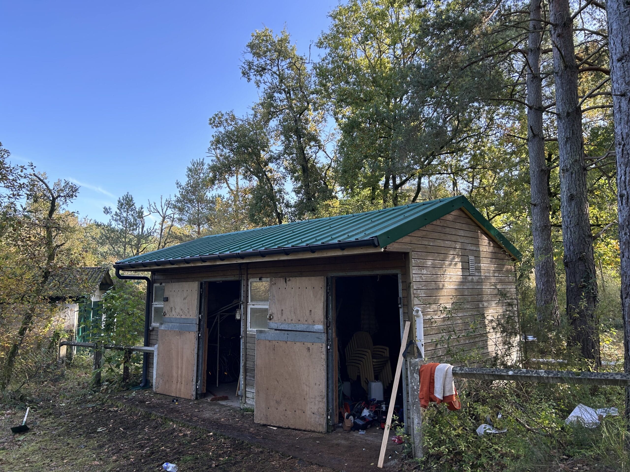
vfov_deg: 53.1
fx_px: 473
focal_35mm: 26
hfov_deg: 67.3
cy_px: 236
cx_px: 315
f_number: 1.5
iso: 50
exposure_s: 1/458
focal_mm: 5.7
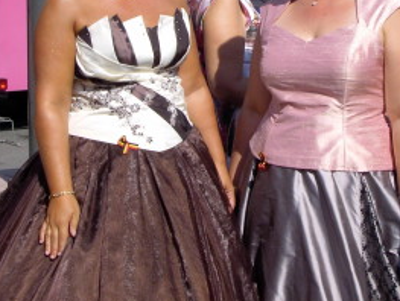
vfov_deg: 13.0
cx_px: 257
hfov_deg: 17.4
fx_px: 1308
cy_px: 36
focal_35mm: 113
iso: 70
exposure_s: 1/300
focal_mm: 9.5
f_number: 5.6
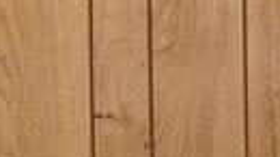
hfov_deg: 9.3
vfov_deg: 8.4
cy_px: -95
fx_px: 1039
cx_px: 989
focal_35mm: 140
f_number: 8
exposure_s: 4
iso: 250
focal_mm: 17
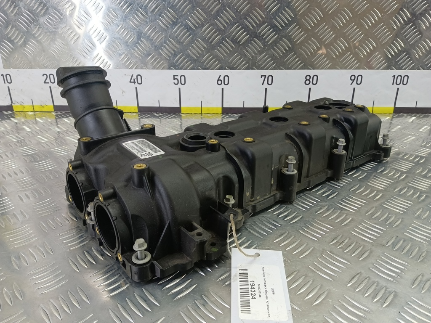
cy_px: 162
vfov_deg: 58.9
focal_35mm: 23
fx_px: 286
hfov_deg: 73.9
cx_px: 216
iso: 143
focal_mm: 4.11
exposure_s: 1/50
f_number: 1.6
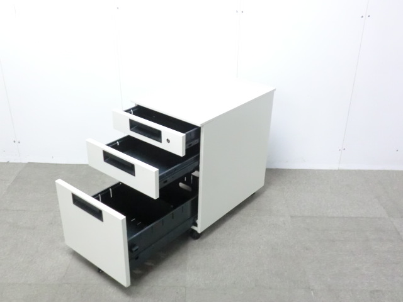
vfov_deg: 37.7
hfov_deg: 49.0
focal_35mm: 38
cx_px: 202
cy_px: 151
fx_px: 442
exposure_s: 1/25
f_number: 3.9
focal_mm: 6.9
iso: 800
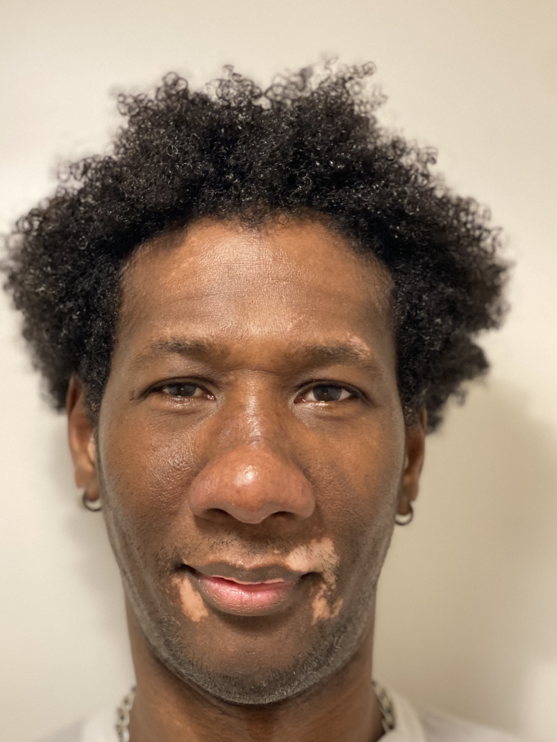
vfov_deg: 31.2
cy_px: 413
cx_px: 260
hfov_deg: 23.6
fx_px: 1330
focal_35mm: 62
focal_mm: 6
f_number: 2
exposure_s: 1/20
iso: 400
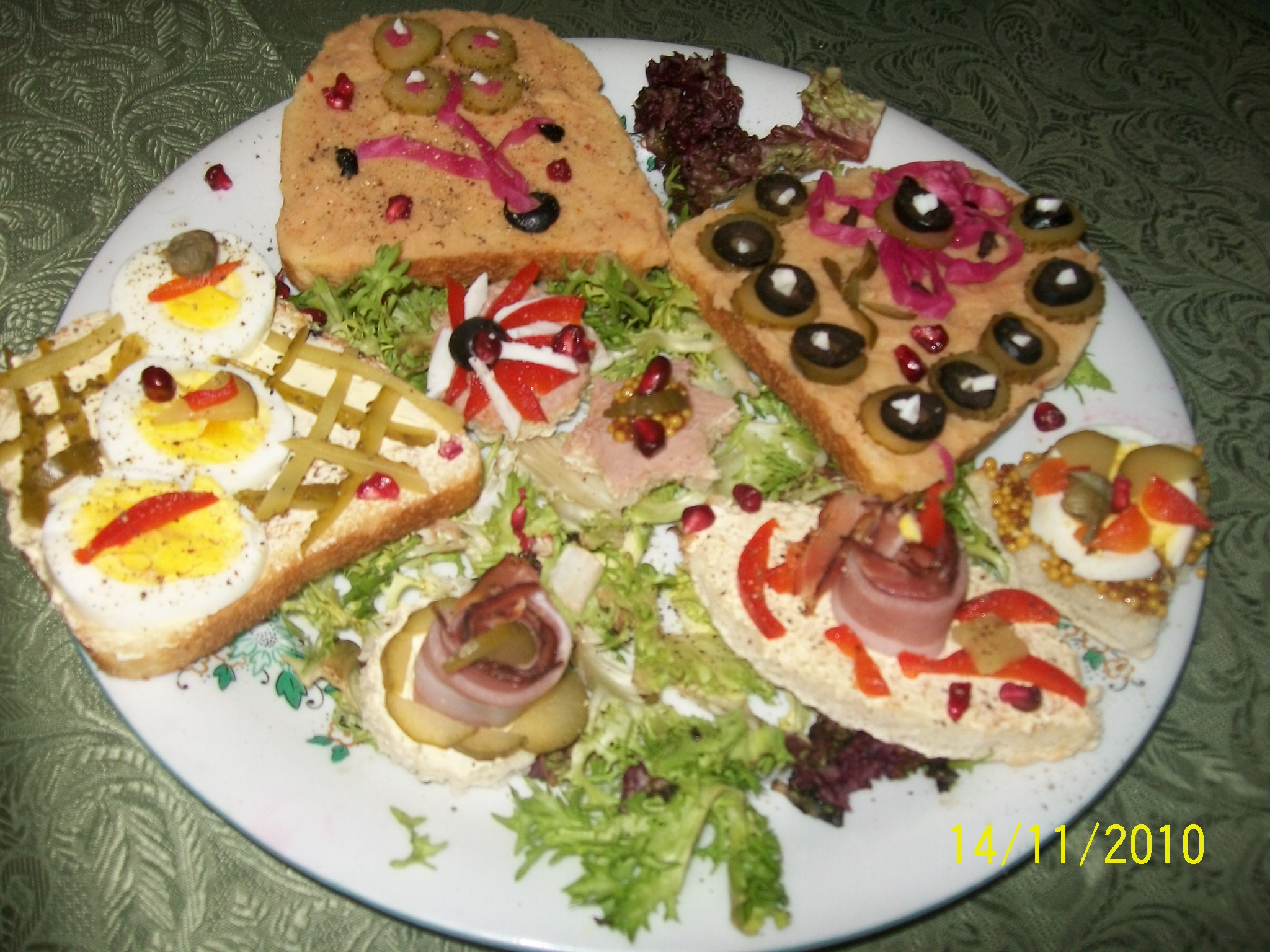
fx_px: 1321
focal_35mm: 36
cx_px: 635
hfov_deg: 51.4
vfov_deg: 39.7
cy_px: 476
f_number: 2.7
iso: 80
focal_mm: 6
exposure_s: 1/30
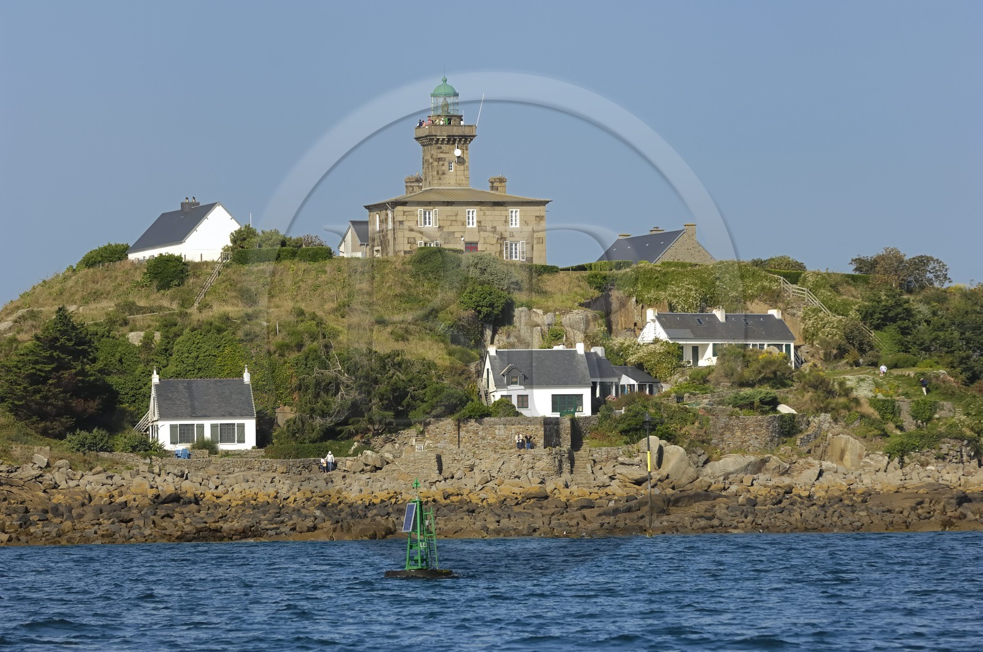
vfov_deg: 6.8
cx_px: 492
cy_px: 326
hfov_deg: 10.2
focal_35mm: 202
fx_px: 5522
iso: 100
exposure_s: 1/500
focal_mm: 135
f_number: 4.8
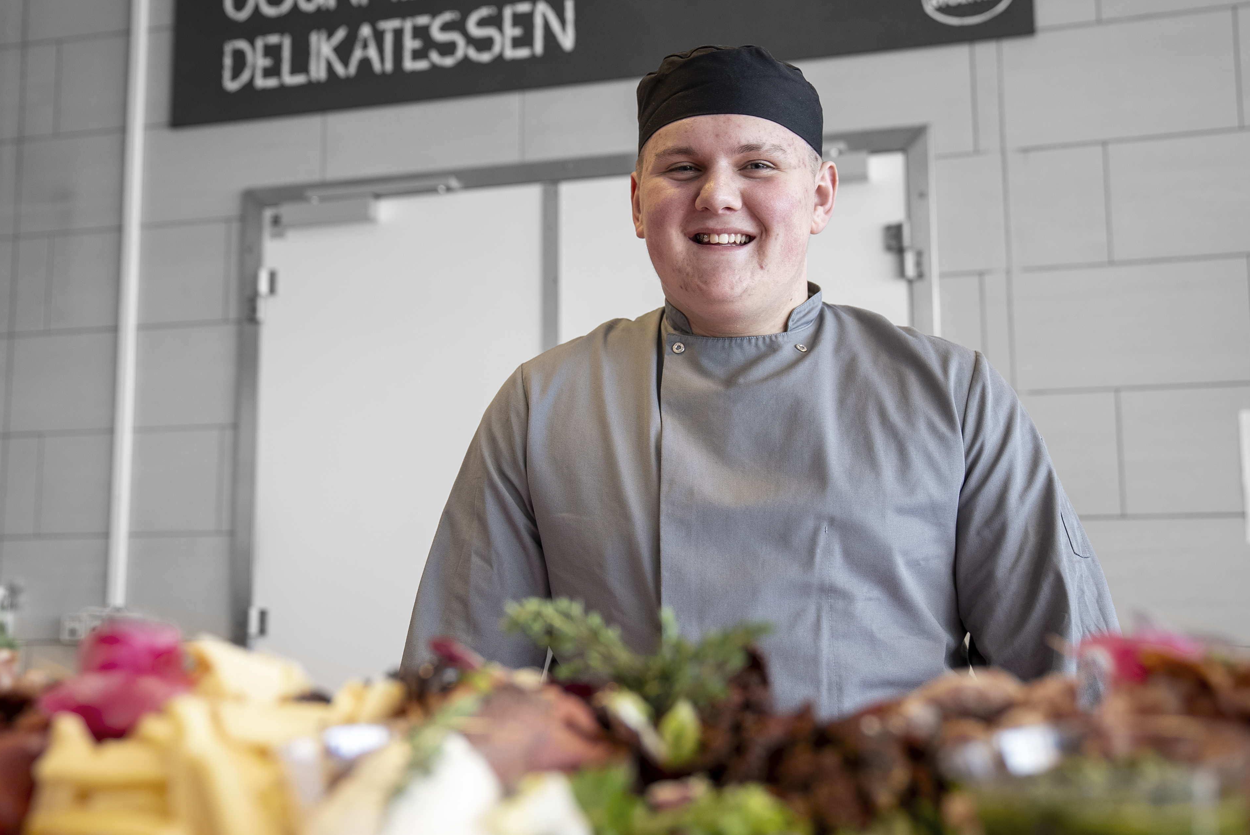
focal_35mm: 38
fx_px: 1320
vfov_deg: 35.1
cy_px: 412
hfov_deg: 50.6
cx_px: 663
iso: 100
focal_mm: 34
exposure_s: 1/40
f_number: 2.8
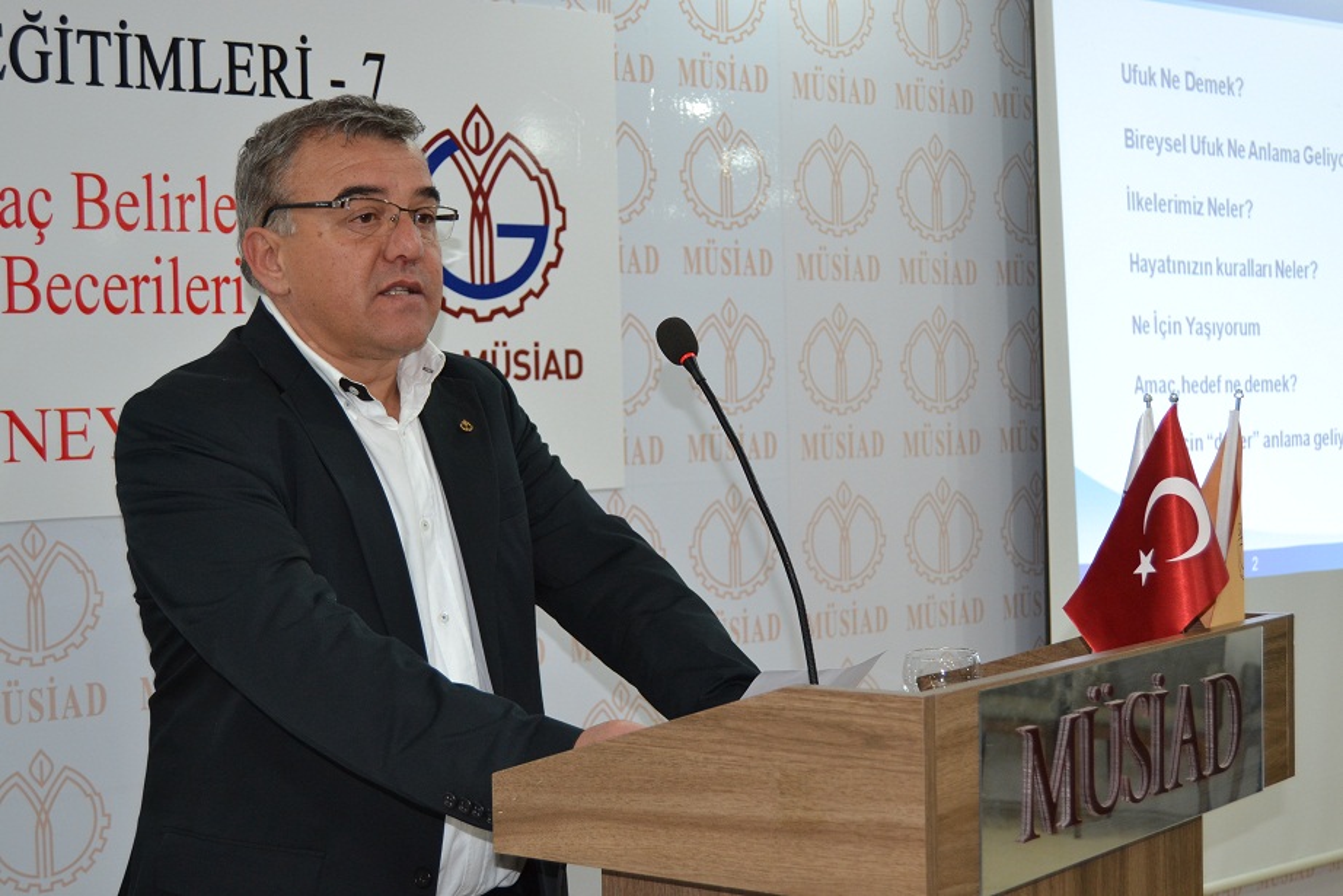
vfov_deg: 23.8
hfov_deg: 35.0
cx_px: 672
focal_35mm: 57
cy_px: 448
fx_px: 2127
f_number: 4.8
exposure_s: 1/60
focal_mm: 38
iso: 640
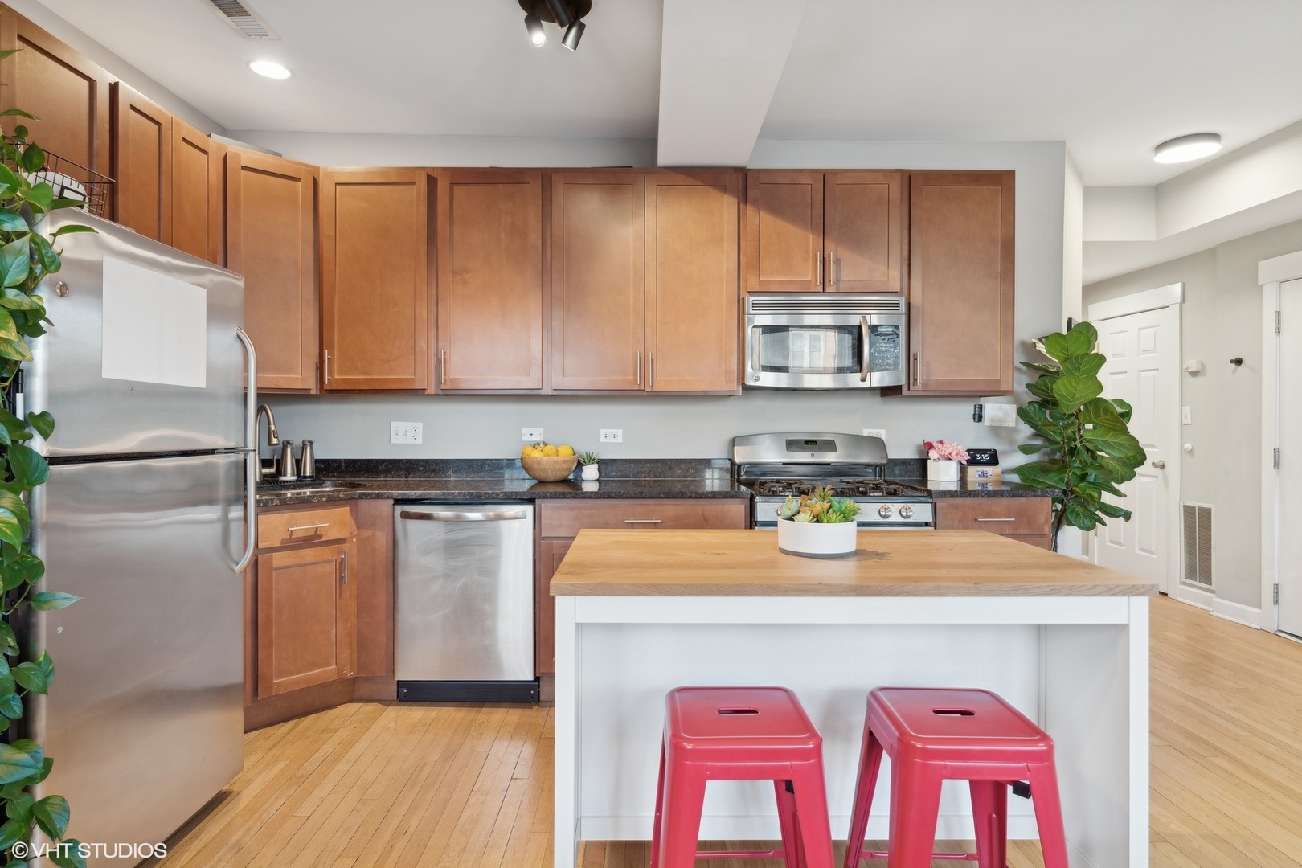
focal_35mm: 20
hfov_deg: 84.0
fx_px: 723
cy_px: 434
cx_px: 651
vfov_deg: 61.9
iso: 320
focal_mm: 20
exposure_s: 1/4
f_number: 8
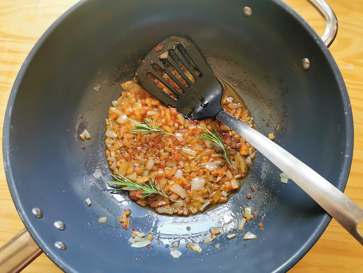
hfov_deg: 65.3
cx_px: 182
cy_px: 136
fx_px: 283
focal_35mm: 27
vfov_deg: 51.4
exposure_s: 1/100
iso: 80
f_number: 1.6
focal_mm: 5.56
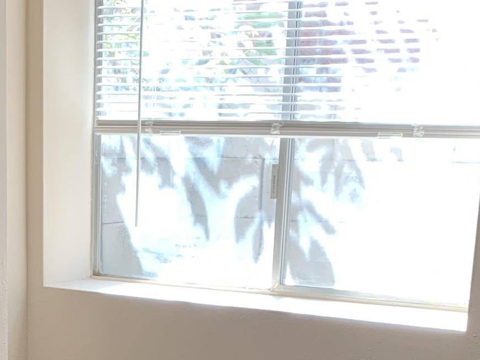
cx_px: 17
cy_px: 525
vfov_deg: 15.0
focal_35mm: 92
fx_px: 1276
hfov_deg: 20.7
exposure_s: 1/121
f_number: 1.8
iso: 80
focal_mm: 4.25
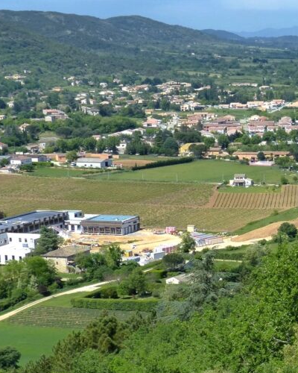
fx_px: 1080
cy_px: 214
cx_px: 373
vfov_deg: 19.5
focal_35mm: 98
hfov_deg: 15.1
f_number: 5.6
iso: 200
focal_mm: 8.7
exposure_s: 1/800
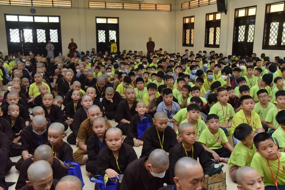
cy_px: 95
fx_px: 301
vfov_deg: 35.1
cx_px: 142
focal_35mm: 38
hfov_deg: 50.7
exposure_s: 1/125
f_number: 5
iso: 2000
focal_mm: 38
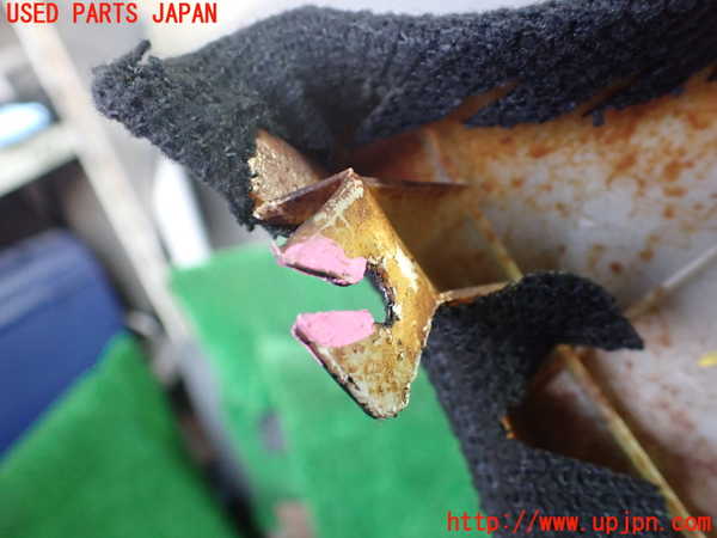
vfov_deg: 46.8
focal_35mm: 30
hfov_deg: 60.0
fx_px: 621
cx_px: 358
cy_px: 269
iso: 800
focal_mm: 5.4
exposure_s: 1/30
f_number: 2.3
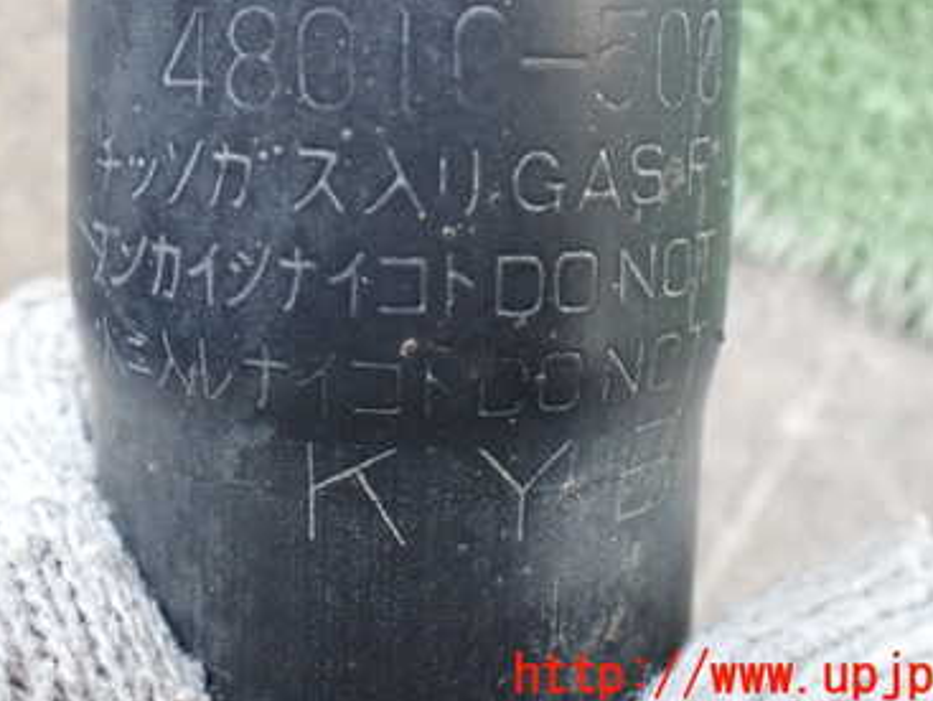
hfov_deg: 38.5
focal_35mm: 49
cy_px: 137
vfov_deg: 29.0
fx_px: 1322
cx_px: 325
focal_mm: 5.4
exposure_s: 1/125
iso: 400
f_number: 2.3
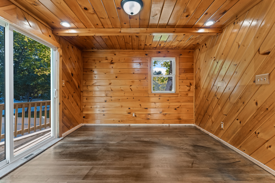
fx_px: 118
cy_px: 92
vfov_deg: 75.5
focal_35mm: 16
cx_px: 138
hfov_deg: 98.5
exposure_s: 1/10
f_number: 11
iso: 1600
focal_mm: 15.5
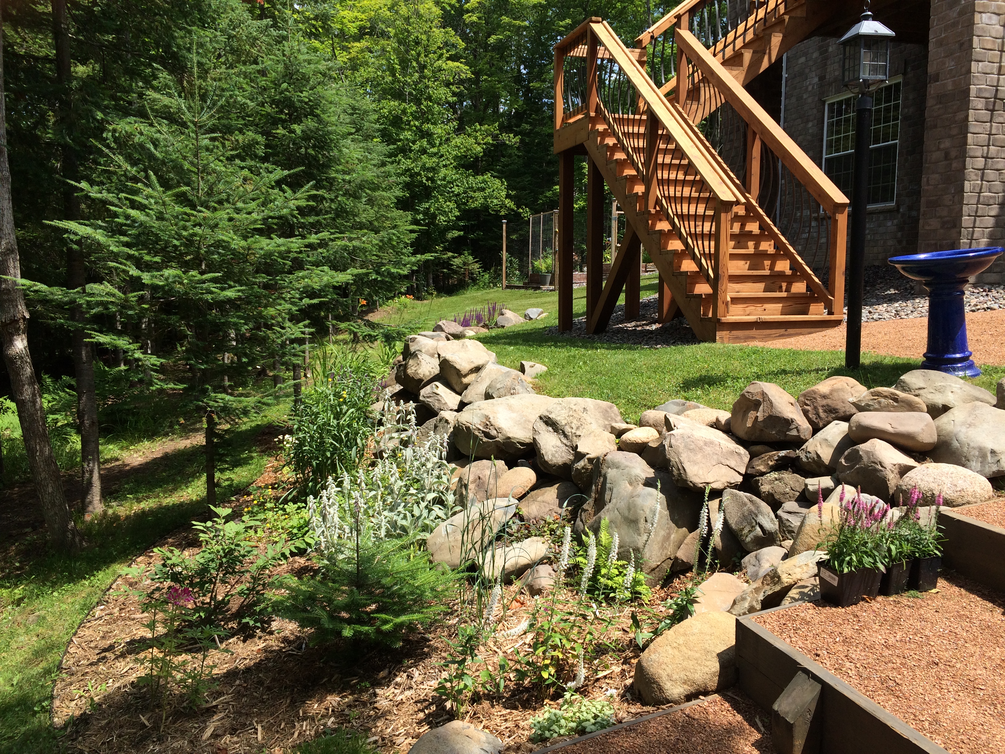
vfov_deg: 48.2
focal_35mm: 29
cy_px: 377
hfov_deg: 61.7
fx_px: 842
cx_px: 502
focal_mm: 4.15
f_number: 2.2
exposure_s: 1/1466
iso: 32
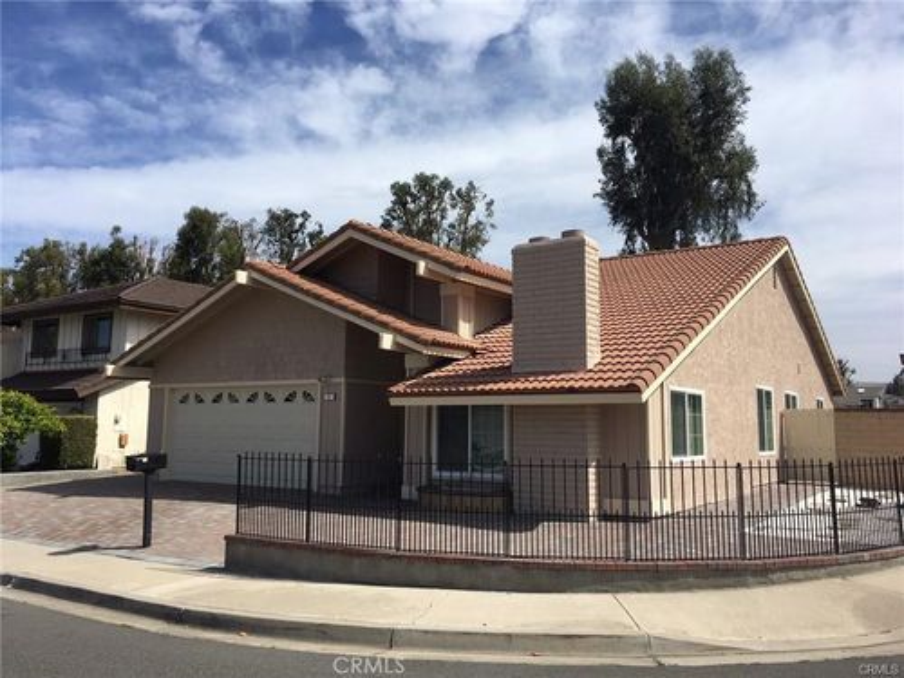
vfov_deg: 48.2
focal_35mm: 29
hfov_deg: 61.7
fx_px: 757
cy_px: 339
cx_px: 452
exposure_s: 1/2262
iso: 25
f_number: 2.2
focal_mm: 4.15
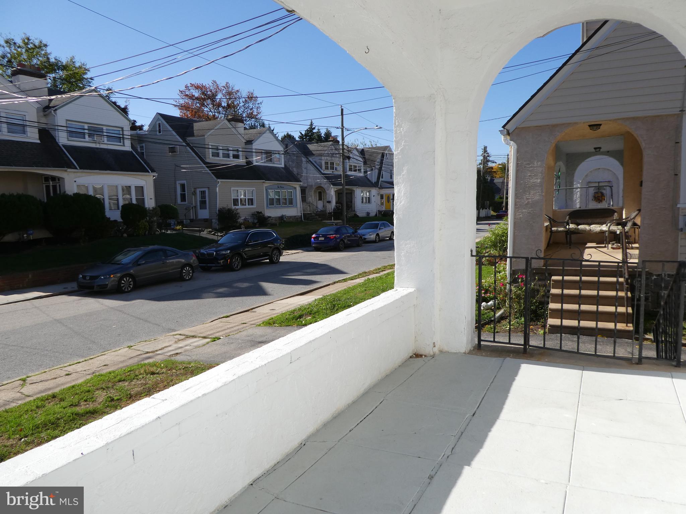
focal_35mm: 24
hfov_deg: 71.6
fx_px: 476
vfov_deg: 56.8
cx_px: 343
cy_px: 257
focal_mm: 4.3
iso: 80
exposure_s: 1/800
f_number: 3.3
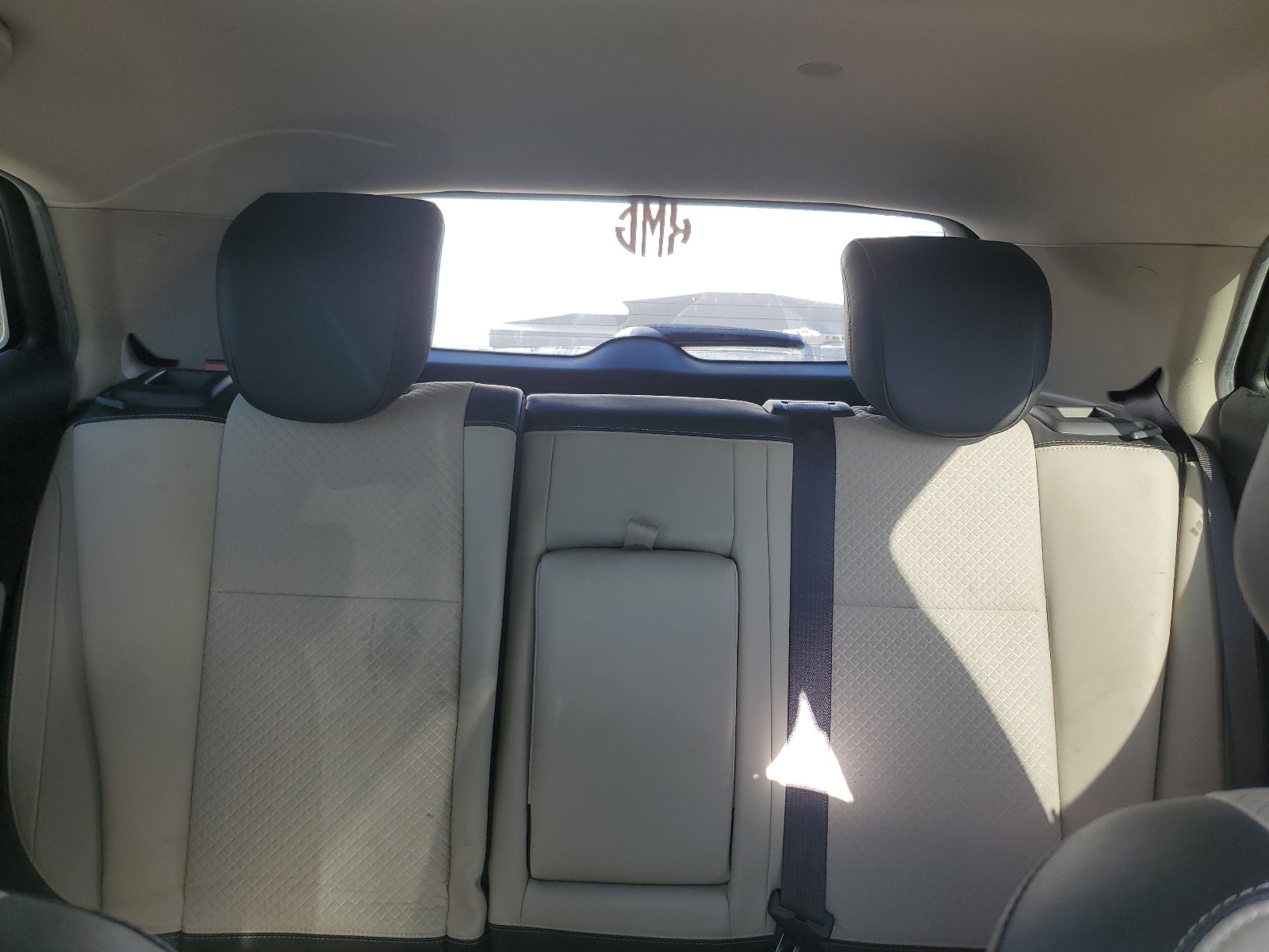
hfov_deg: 67.3
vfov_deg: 53.1
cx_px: 634
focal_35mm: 26
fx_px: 953
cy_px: 476
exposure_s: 1/147
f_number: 1.5
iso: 50
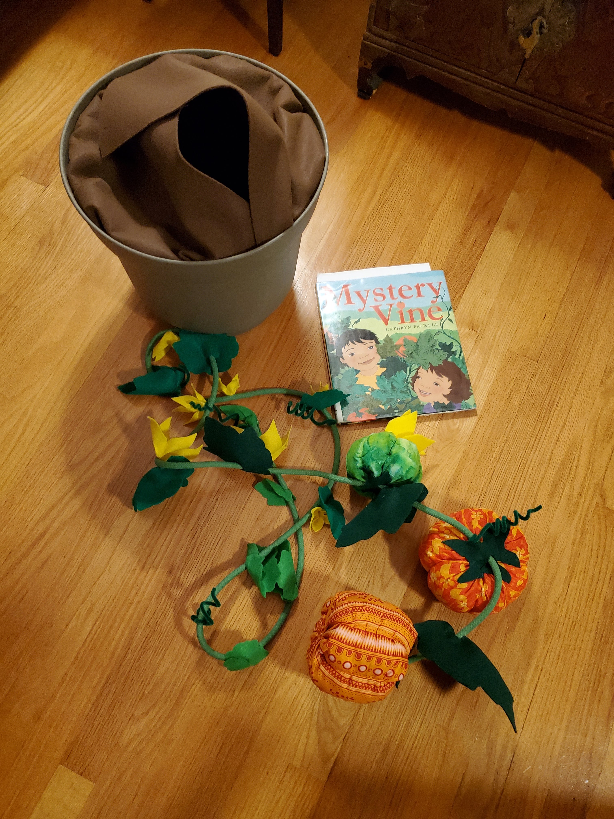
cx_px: 307
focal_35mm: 26
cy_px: 410
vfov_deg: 67.3
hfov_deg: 53.1
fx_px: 615
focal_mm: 4.3
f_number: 1.5
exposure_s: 1/30
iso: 500
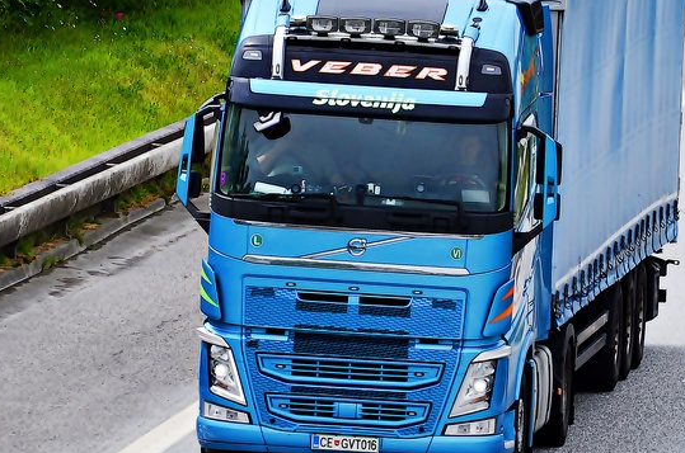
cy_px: 203
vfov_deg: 2.6
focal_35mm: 534
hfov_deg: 3.9
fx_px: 10140
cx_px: 333
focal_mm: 240
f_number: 10
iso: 640
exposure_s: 1/1000
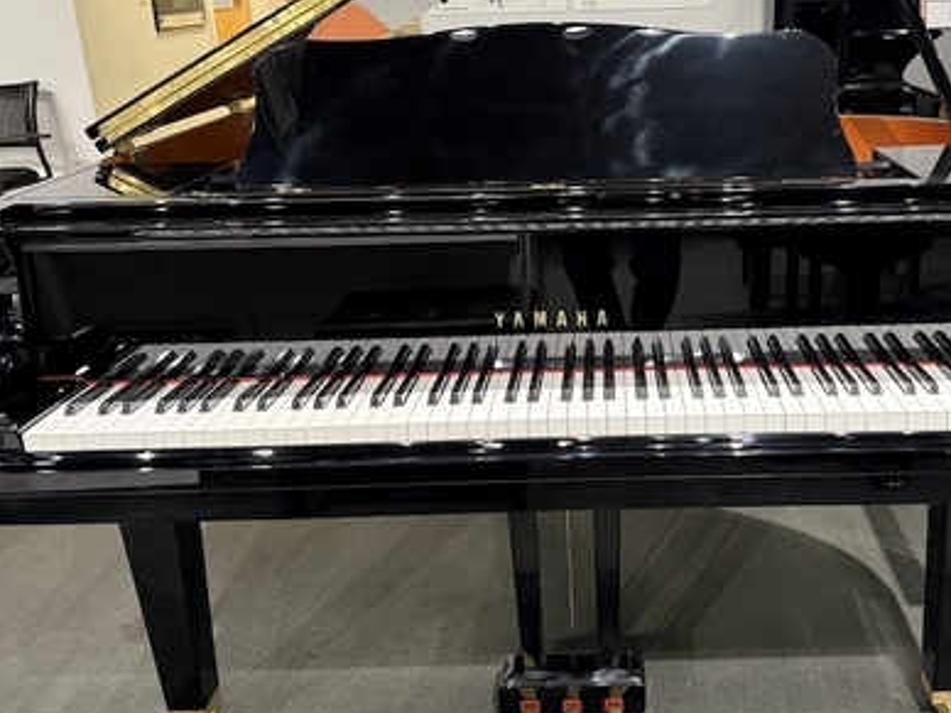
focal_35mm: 33
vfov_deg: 42.7
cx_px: 612
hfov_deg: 54.5
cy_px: 274
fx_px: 907
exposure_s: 1/60
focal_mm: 6.76
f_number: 1.78
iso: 500
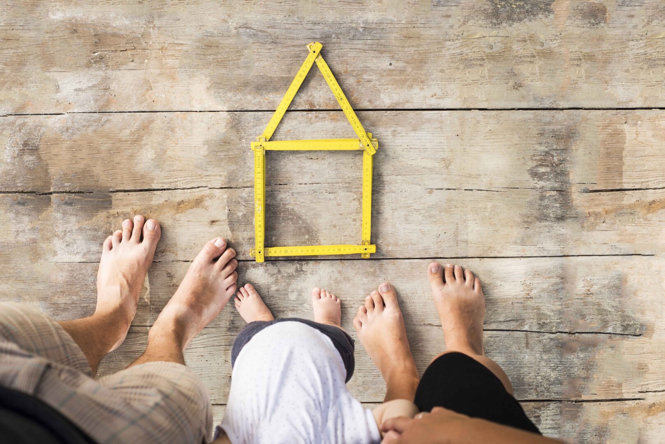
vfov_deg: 27.0
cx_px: 332
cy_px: 222
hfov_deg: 39.6
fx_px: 924
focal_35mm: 50
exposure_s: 1/250
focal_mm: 50
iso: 100
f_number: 5.6
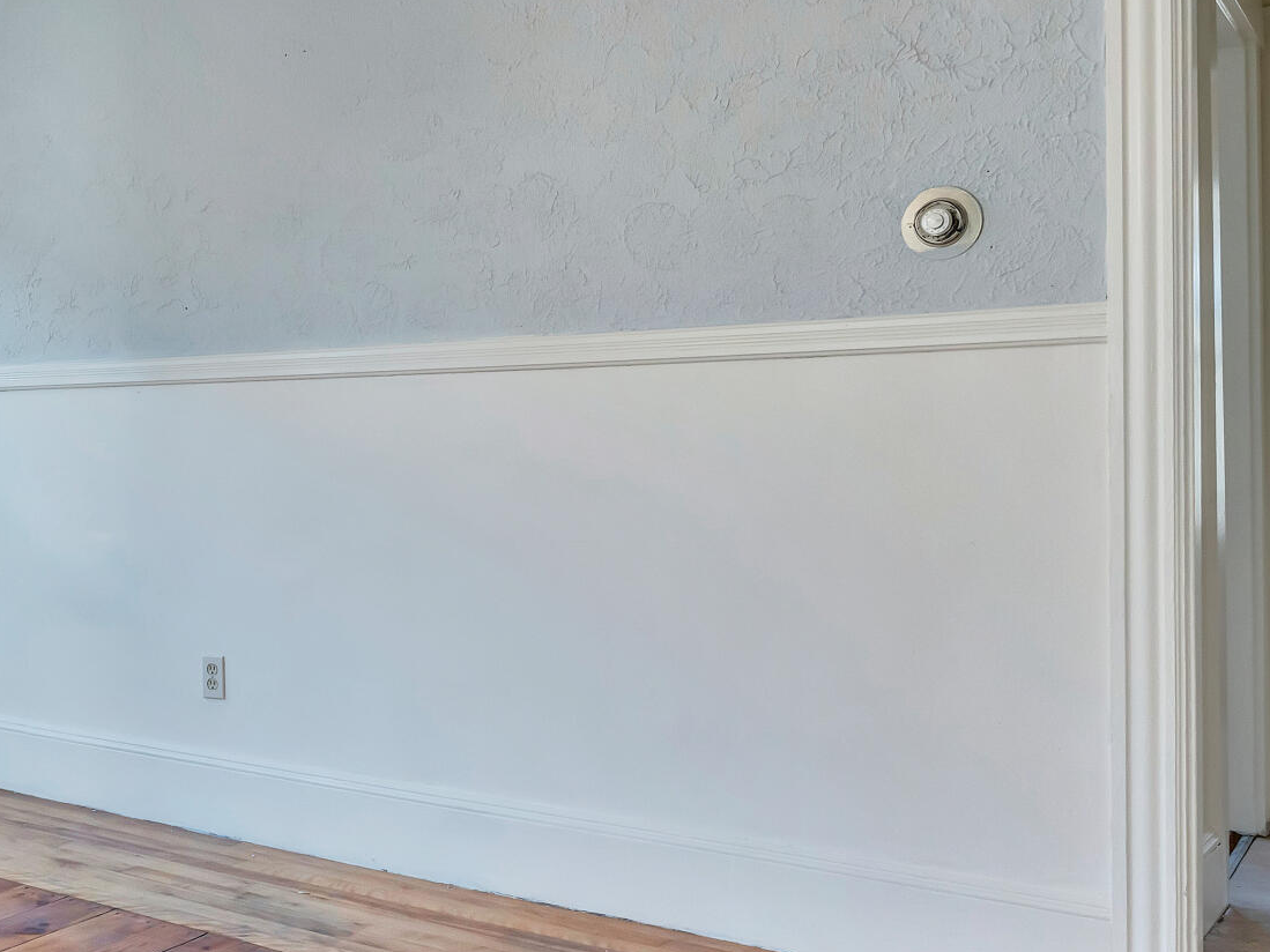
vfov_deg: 34.3
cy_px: 475
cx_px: 18
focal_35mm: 42
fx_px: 1541
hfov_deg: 39.8
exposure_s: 1/60
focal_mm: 16
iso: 800
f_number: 8
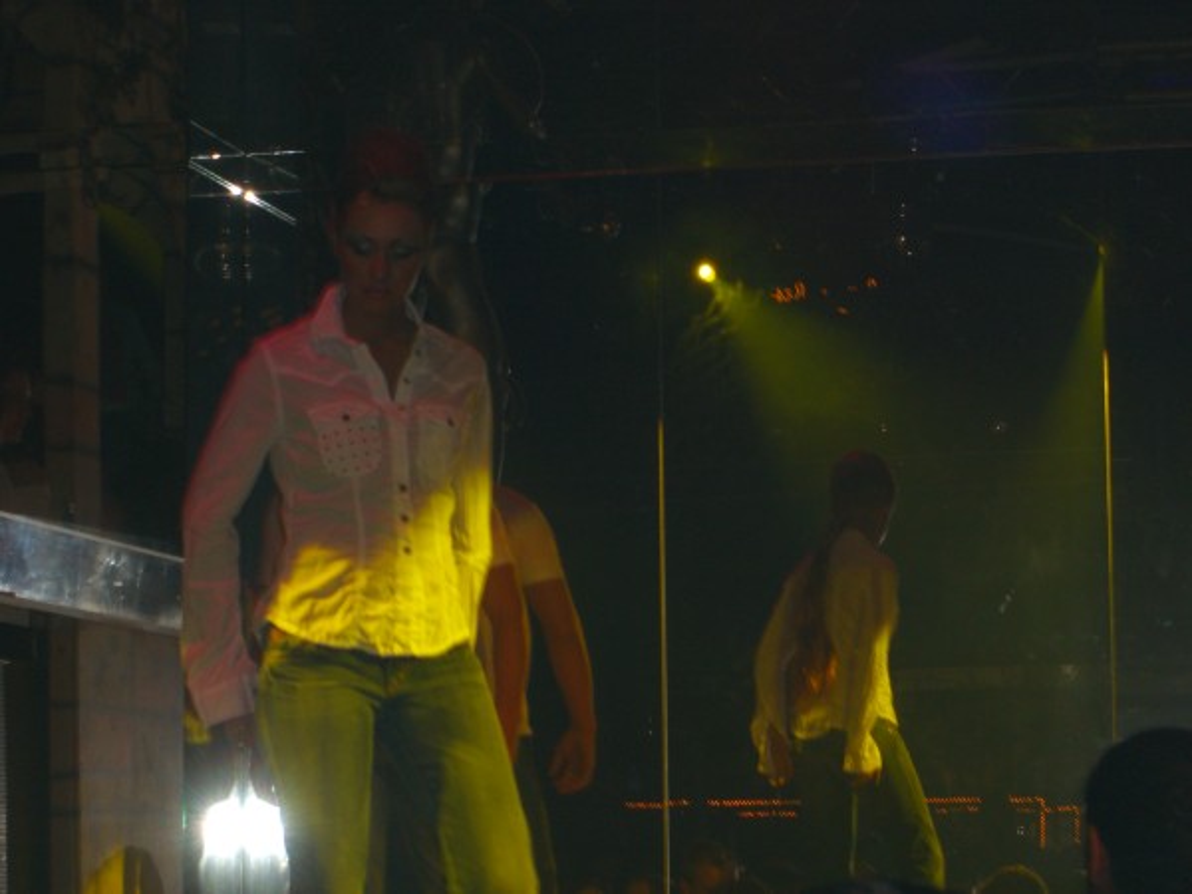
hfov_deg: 17.3
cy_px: 447
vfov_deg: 13.0
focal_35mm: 114
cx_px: 596
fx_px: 3926
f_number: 5.1
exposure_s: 1/60
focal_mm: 23.7
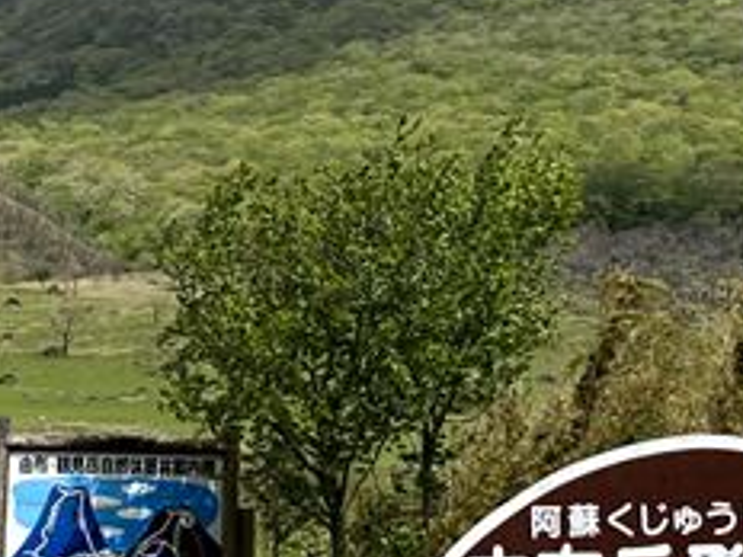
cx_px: 381
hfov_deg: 17.1
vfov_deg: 12.7
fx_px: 2468
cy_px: 6
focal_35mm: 115
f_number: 1.8
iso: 32
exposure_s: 1/4115
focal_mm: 4.25
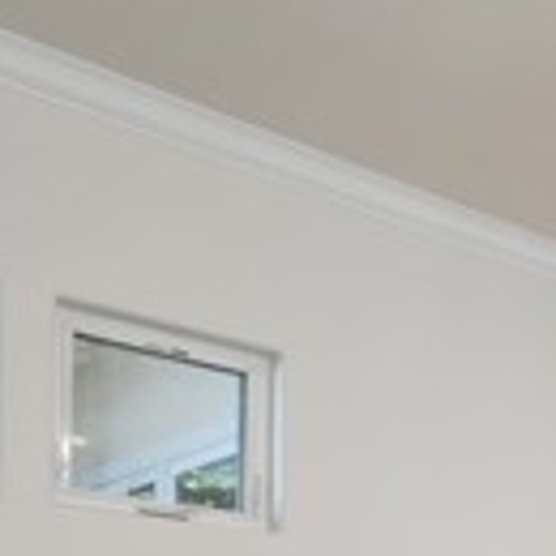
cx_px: 1014
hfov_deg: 19.4
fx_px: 1183
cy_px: 751
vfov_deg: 23.1
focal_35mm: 65
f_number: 8
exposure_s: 1/2.5
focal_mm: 15.5
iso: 100
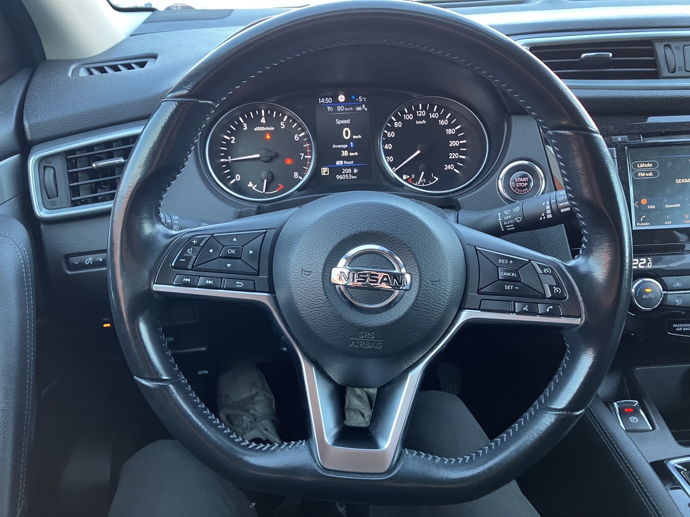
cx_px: 345
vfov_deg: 49.7
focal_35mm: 28
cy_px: 258
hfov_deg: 63.4
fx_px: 558
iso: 160
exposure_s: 1/56
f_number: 1.8
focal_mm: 3.99
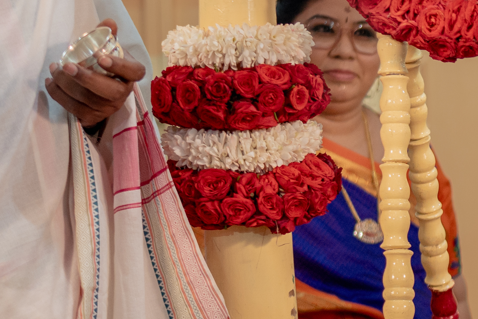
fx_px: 1951
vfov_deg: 9.3
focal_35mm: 147
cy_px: 234
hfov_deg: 12.4
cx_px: 933
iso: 500
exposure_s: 1/500
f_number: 1.4
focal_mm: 35
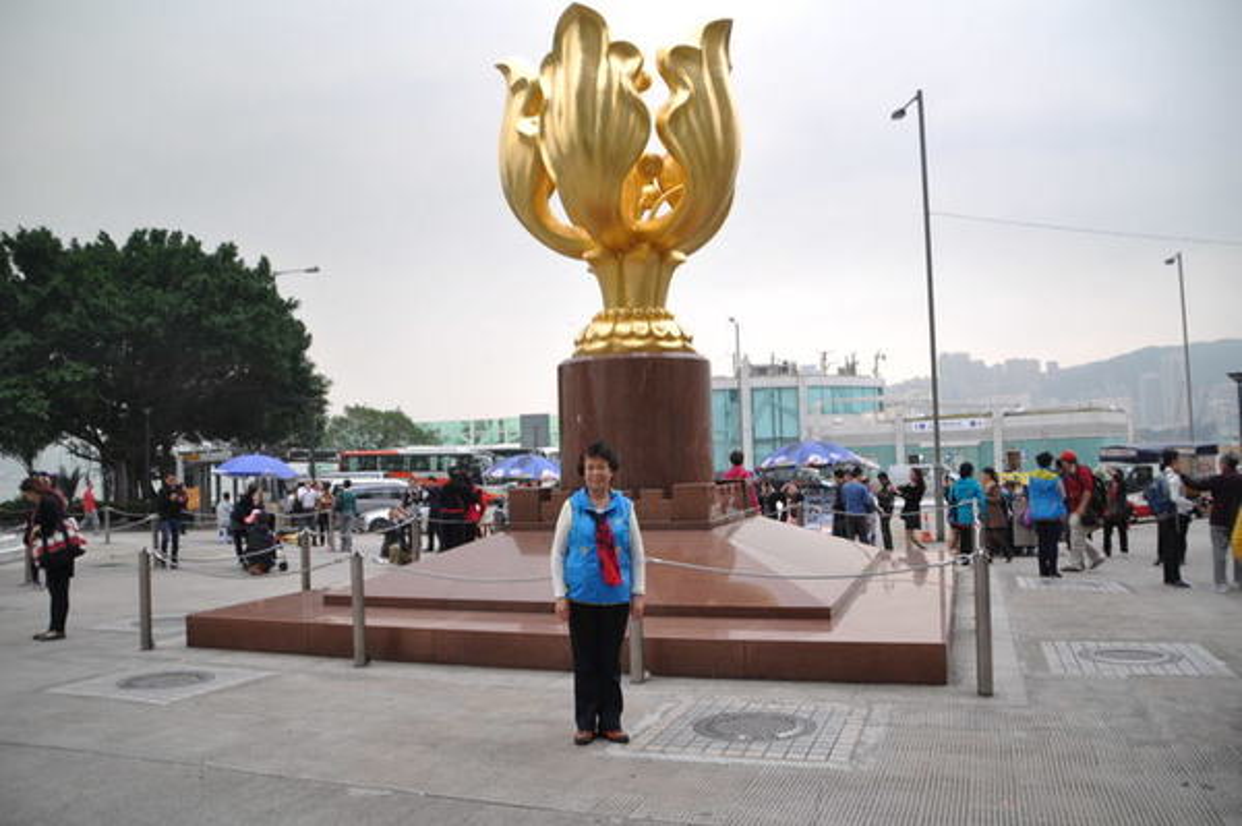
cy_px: 413
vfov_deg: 47.9
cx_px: 621
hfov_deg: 67.4
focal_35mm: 27
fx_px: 931
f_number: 3.5
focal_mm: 18
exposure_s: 1/25
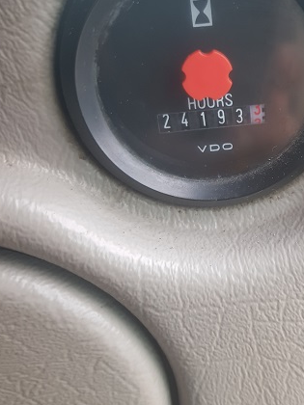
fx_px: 468
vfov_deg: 46.5
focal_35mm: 40
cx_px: 204
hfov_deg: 35.6
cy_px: 163
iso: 160
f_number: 1.7
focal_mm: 4.2
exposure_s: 1/42
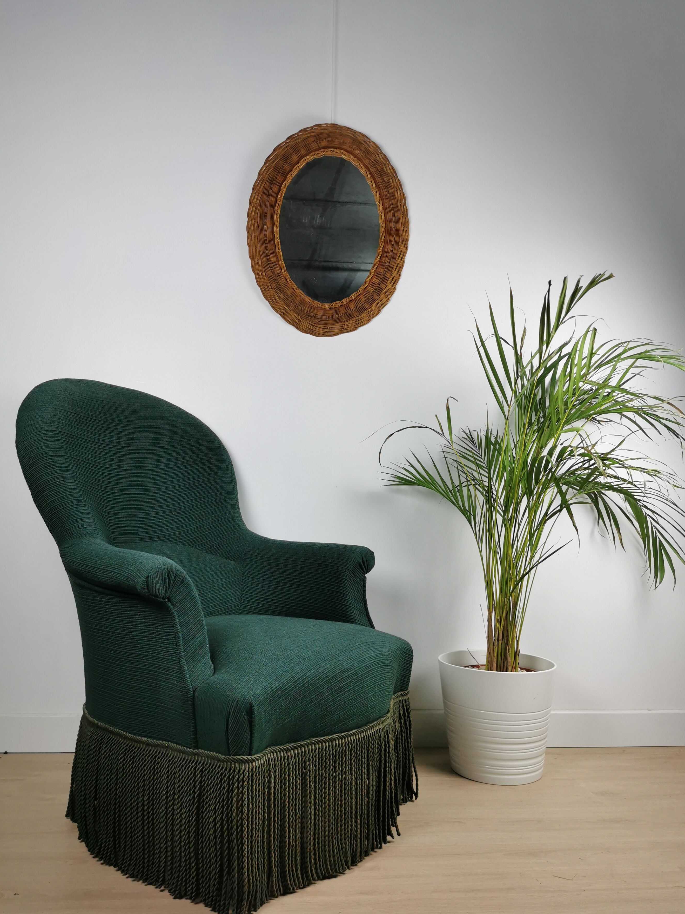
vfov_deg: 63.4
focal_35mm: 28
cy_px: 465
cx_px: 345
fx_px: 739
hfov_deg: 49.7
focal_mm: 5.56
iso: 64
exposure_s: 1/100
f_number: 1.6
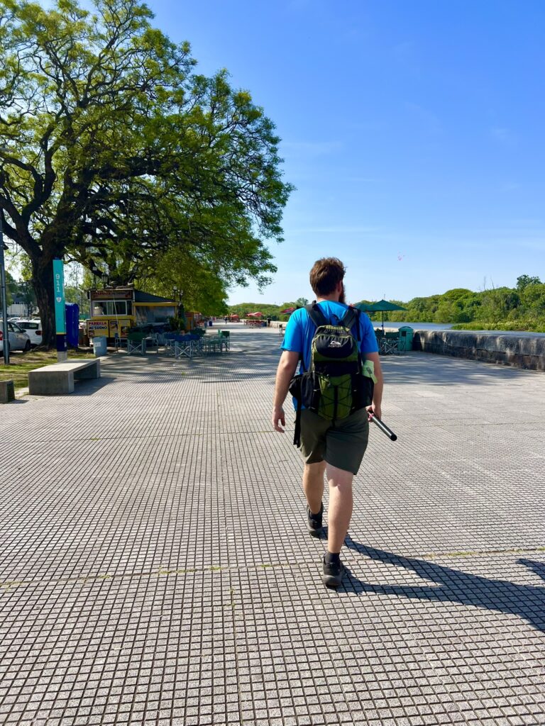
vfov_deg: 67.3
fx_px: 546
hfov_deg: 53.1
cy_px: 363
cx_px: 272
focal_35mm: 26
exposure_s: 1/4274
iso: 50
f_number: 1.5
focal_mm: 5.7
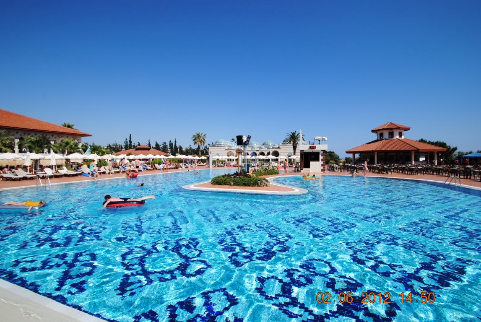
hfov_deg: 100.3
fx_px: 201
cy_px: 161
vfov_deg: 77.5
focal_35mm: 15
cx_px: 240
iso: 100
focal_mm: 10
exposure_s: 1/320
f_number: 9
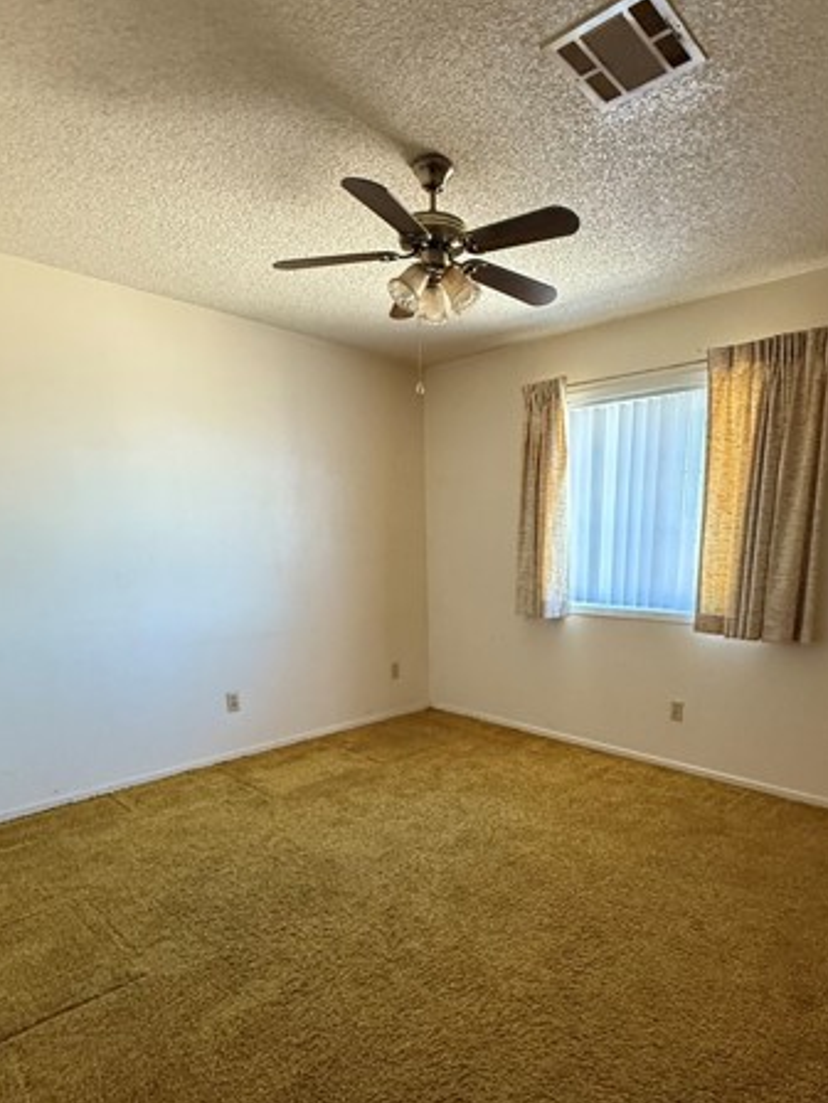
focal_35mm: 20
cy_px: 687
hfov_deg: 65.5
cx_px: 488
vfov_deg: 80.3
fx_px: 638
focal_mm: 2.22
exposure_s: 1/120
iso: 500
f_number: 2.2
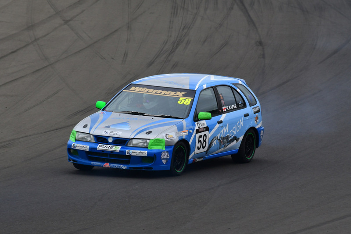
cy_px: 117
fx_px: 7315
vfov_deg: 1.8
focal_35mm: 750
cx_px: 176
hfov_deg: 2.7
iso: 500
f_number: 11
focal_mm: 500
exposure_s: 1/640
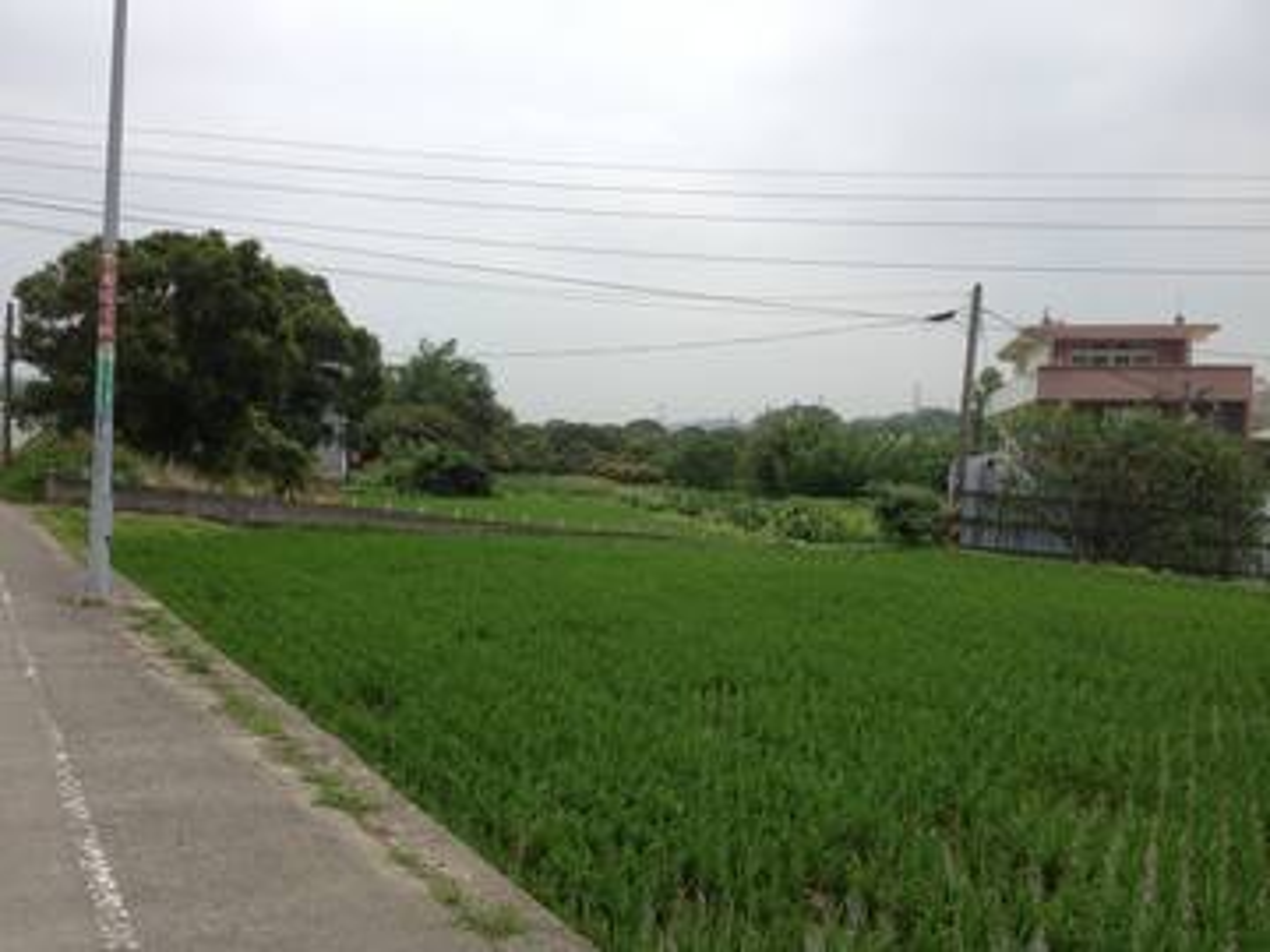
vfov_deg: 40.7
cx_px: 635
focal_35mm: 35
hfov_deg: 52.6
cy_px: 476
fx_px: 1284
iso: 50
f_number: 2.4
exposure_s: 1/1672
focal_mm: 4.28
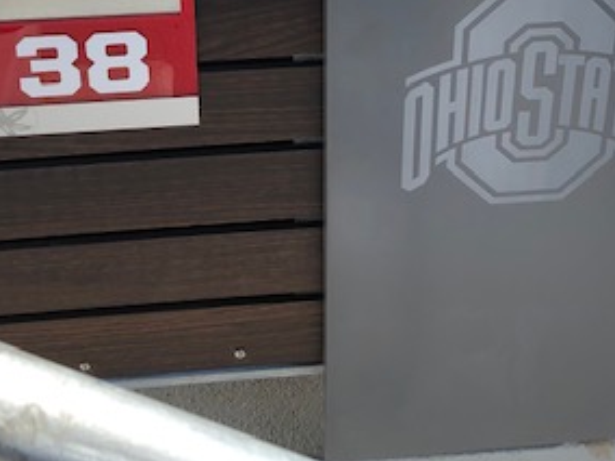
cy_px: -2
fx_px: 1119
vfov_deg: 22.4
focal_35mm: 63
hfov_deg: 30.7
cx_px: 290
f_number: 1.8
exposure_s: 1/1104
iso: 20
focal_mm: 3.99
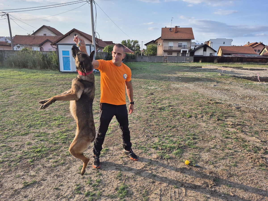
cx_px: 134
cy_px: 100
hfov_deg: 73.9
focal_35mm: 23
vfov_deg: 58.9
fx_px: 178
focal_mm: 5.4
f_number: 1.8
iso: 25
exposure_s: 1/774
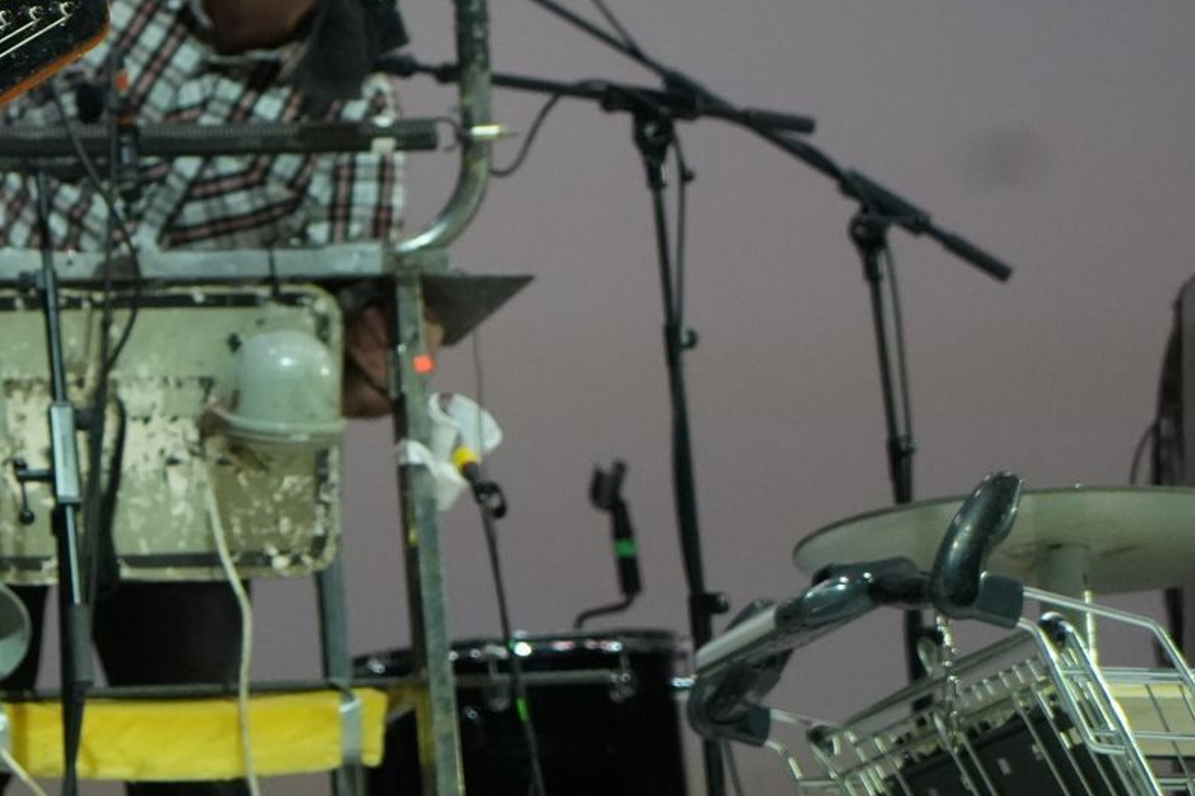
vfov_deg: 8.5
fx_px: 5343
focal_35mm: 161
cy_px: -73
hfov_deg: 12.6
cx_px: -98
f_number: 4
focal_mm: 65
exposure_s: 1/640
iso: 5000
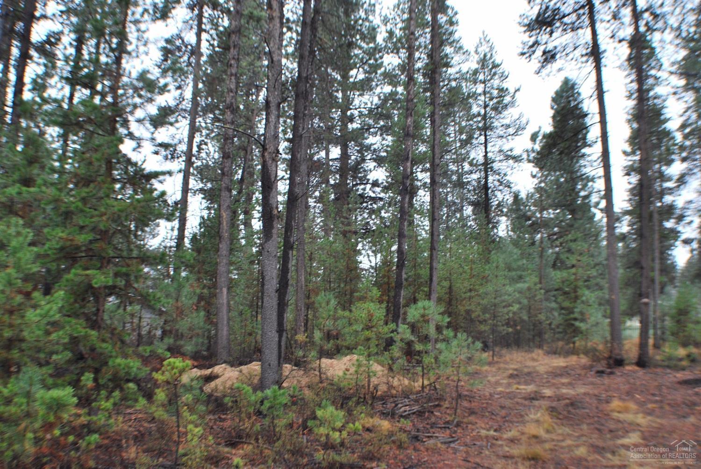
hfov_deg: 46.4
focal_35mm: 42
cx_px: 350
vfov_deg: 32.0
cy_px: 234
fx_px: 819
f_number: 4.5
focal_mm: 28
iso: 200
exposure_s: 1/80
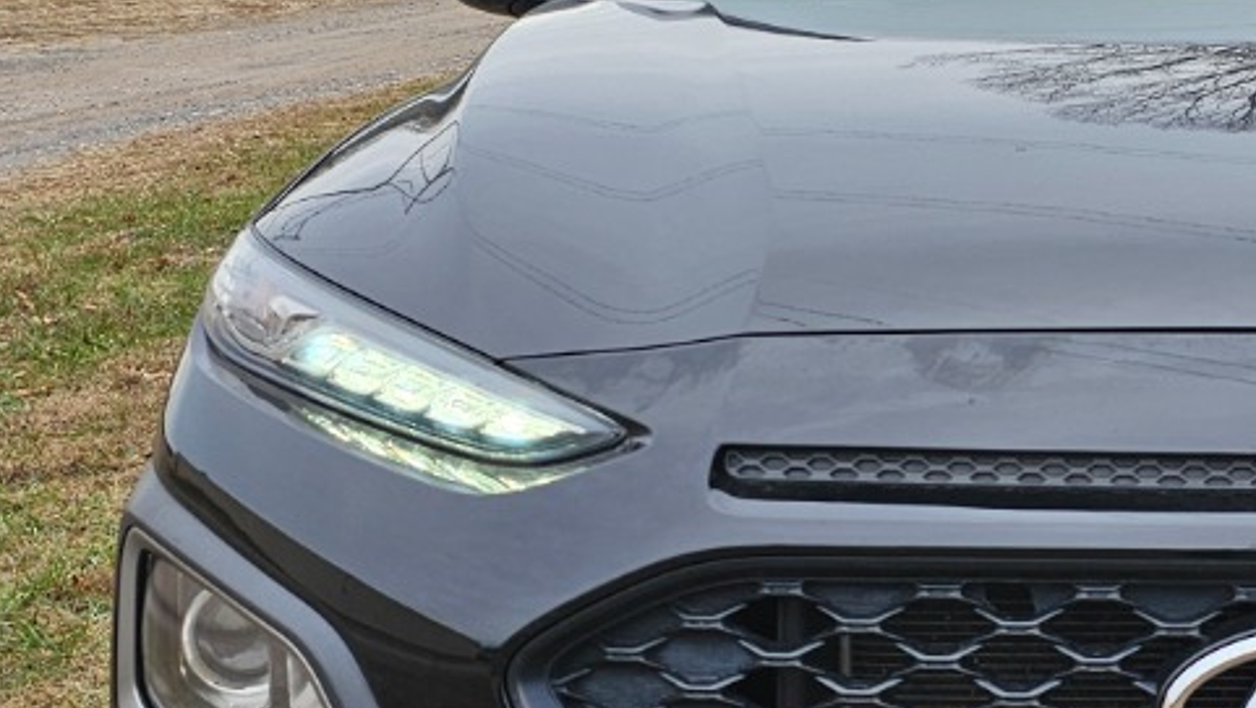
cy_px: 253
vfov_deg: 16.1
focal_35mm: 75
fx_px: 2499
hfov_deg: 26.6
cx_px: 1264
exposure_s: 1/100
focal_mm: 6.3
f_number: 1.7
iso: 16
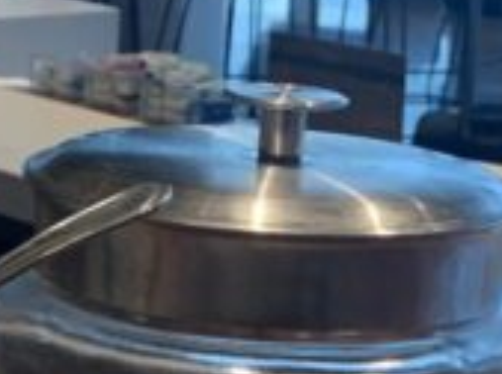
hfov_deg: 12.5
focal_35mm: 158
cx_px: 244
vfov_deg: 8.7
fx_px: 2286
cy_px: 810
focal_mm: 4.25
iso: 125
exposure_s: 1/60
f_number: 1.8
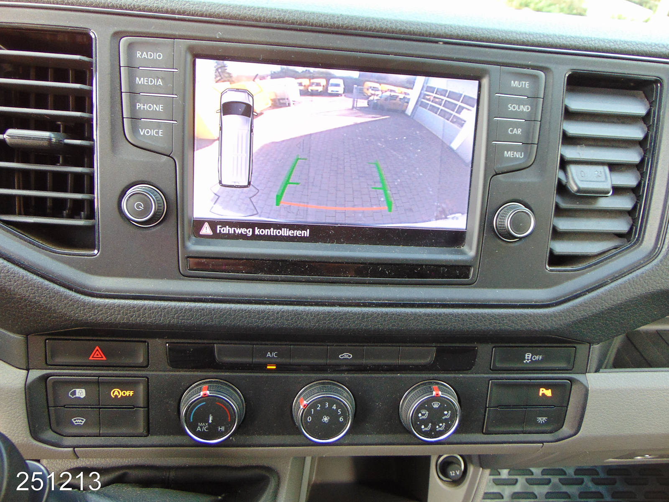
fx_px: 483
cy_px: 251
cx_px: 334
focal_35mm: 25
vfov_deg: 54.9
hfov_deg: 69.4
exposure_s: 1/40
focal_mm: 4.5
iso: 80
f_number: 3
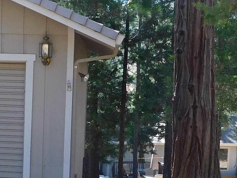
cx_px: 39
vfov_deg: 16.9
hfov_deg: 22.1
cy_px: 121
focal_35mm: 87
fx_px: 596
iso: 125
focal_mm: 4
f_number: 3
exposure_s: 1/250
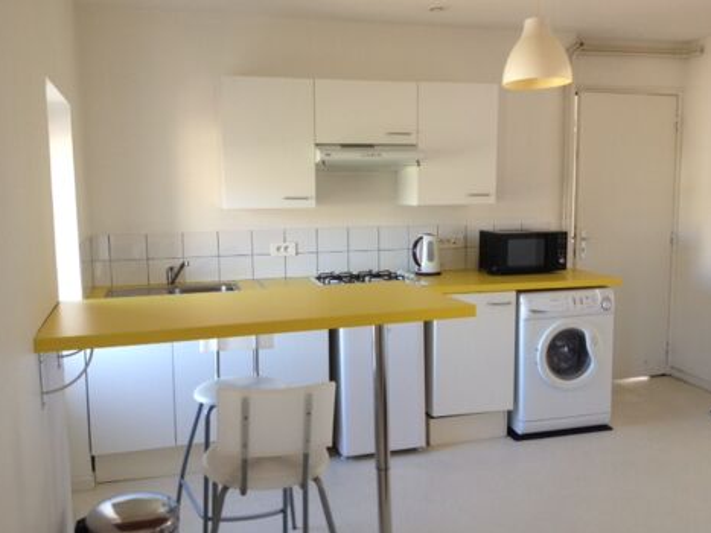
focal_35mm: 36
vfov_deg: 39.6
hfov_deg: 51.4
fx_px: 739
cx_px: 355
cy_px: 262
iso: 50
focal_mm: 4.28
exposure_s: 1/24
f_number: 2.4
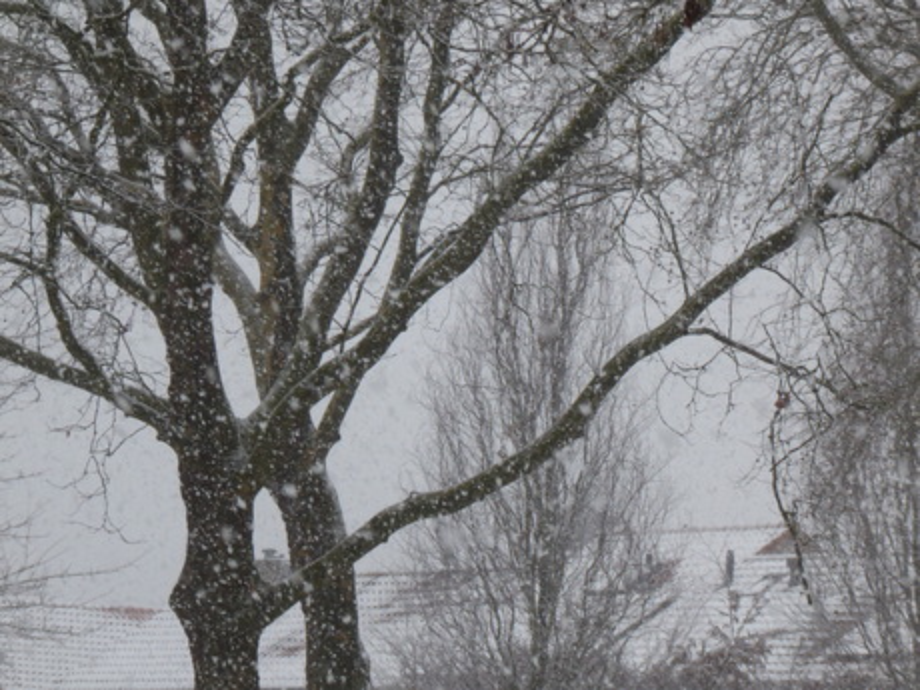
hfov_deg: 8.9
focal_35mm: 222
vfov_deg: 6.7
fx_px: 5900
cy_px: 345
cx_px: 460
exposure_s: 1/160
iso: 250
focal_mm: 35.8
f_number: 5.6
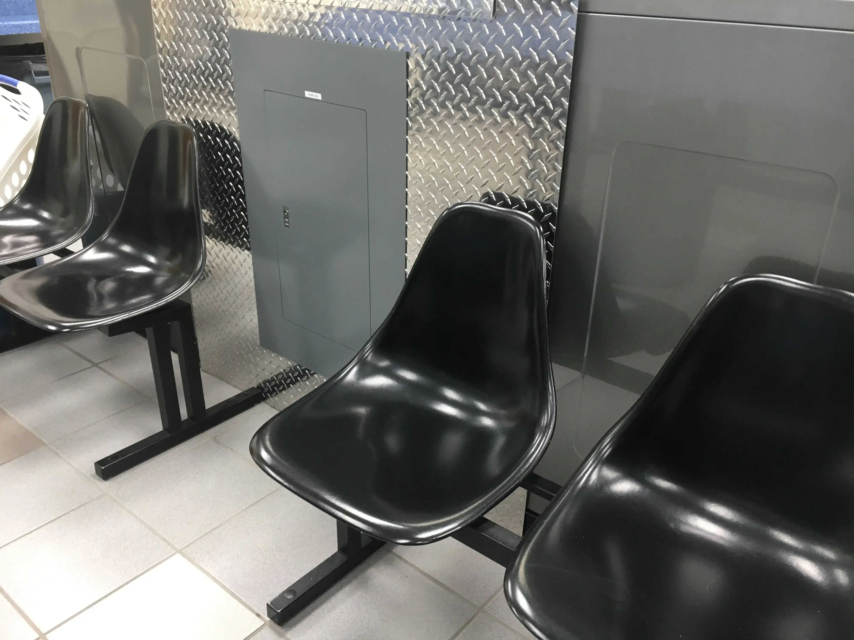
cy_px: 320
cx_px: 427
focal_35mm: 29
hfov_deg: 61.7
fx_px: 715
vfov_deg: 48.2
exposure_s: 1/30
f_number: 2.2
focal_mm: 4.15
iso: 80
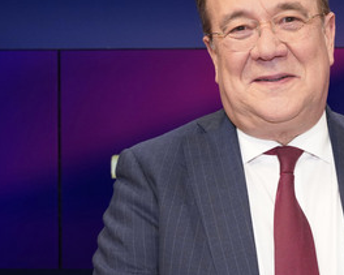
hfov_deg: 37.3
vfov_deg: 31.3
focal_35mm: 48
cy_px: 109
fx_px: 489
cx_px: 280
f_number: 5.6
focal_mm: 30
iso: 2000
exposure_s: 1/125
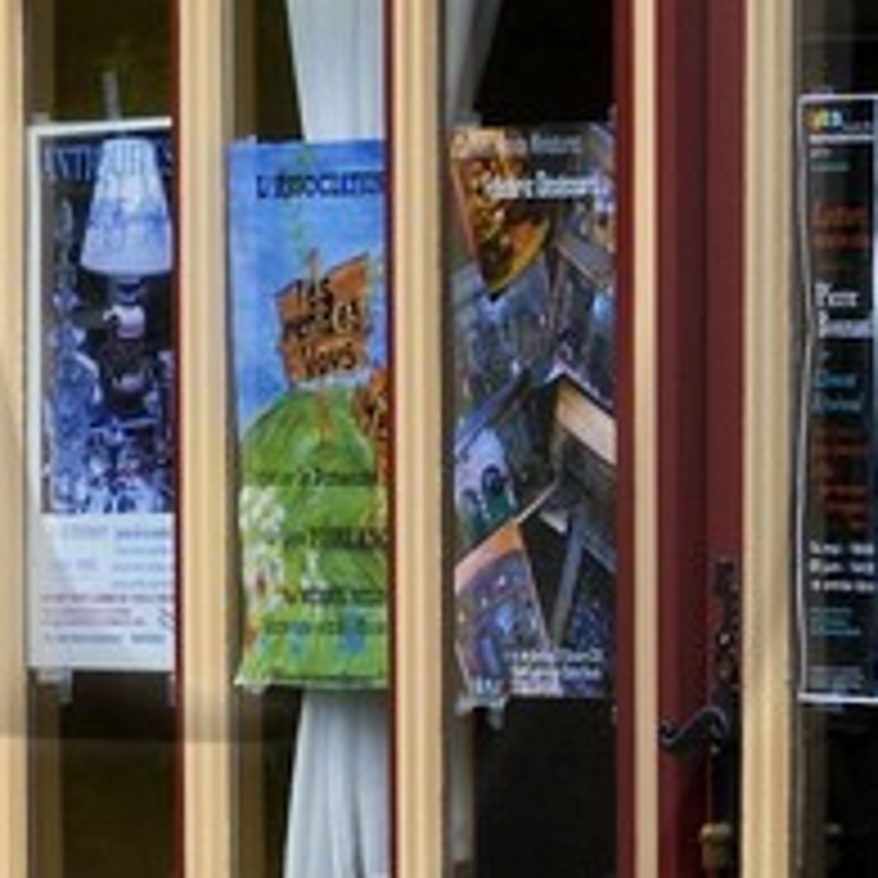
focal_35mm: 460
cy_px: 9
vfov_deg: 3.8
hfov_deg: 3.8
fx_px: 13200
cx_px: -1004
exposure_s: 1/160
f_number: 14
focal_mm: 66
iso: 200
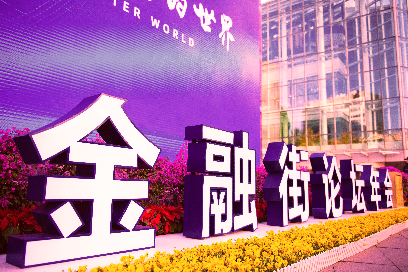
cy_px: 136
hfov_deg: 63.7
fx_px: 329
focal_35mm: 29
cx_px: 204
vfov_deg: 45.0
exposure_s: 1/4000
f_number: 2.8
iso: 900
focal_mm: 29
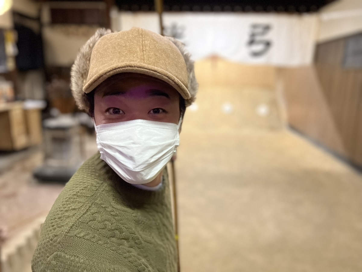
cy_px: 136
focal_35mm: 26
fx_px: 272
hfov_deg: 67.3
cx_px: 181
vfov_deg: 53.1
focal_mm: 5.7
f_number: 1.5
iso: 500
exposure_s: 1/60
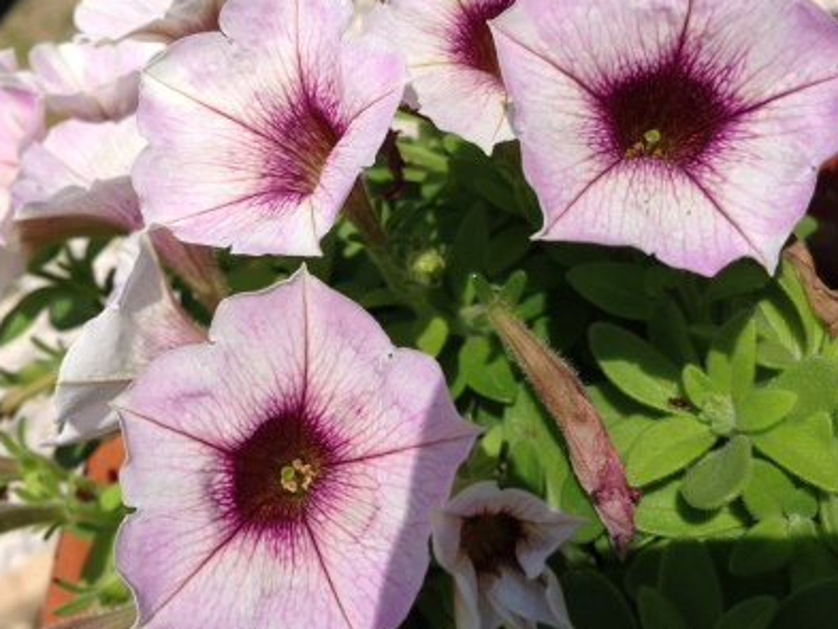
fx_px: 1017
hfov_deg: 44.6
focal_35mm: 42
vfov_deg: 34.4
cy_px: 293
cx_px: 341
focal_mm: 4.13
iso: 50
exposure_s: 1/2463
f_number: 2.4
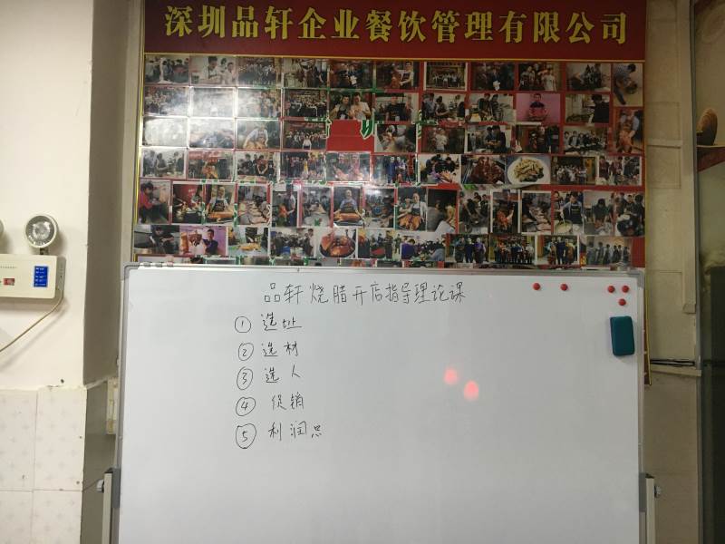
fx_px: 607
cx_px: 362
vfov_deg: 48.2
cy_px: 272
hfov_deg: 61.7
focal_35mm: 29
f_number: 2.2
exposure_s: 1/33
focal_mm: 4.15
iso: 200
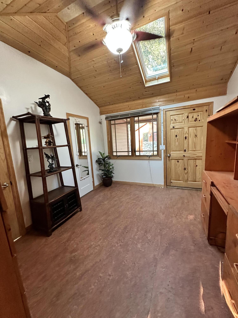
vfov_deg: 102.1
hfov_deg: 85.7
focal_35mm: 14
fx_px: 128
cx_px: 119
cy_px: 159
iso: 640
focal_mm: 2.22
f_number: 2.2
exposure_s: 1/60
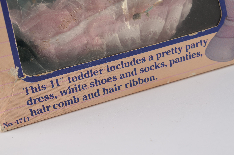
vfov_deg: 17.4
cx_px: 117
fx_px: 506
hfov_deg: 26.0
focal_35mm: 78
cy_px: 78
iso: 100
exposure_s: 1/80
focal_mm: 52
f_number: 10
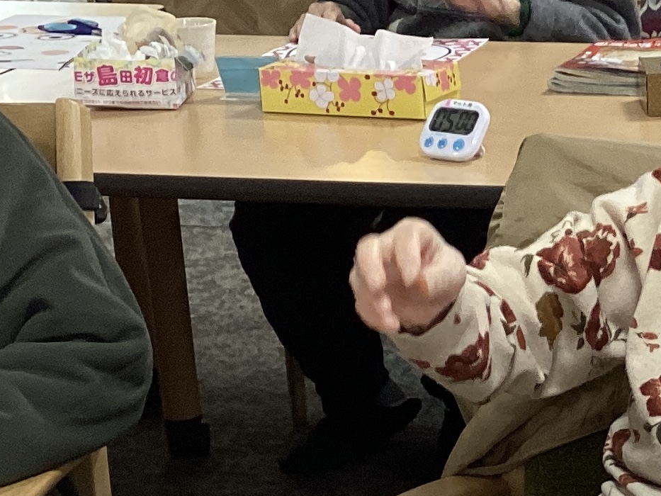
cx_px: 318
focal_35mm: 74
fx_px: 1413
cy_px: 410
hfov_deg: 26.3
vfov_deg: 19.7
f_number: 2.4
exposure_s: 1/60
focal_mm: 3.3
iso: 100
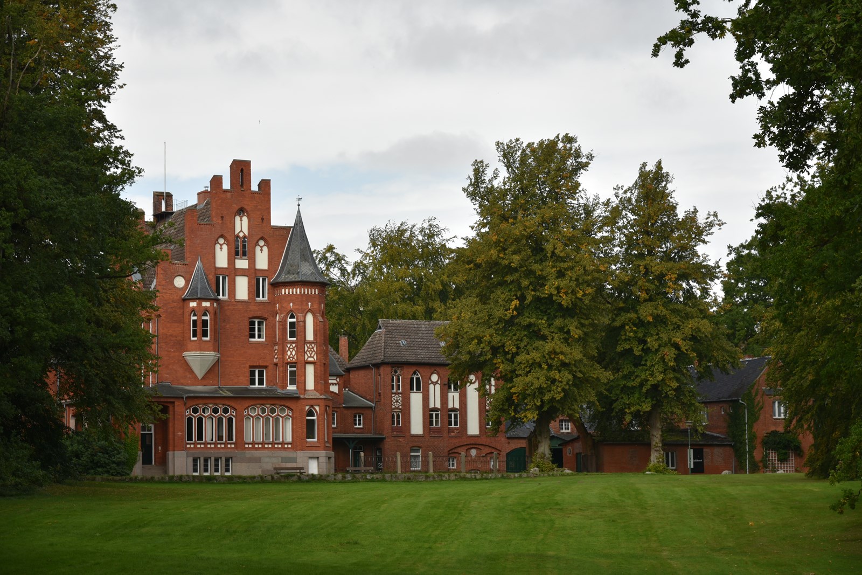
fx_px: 2035
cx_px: 431
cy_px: 288
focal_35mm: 85
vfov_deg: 16.1
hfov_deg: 23.9
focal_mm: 85
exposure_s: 1/250
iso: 250
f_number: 8
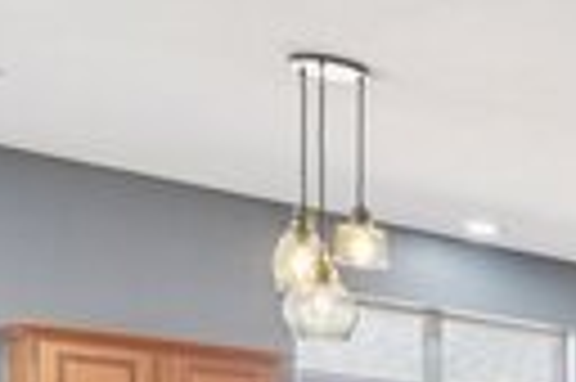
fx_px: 1318
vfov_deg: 15.2
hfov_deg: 14.5
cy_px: 586
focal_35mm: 82
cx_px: 1422
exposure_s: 1/8
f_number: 8
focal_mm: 16.5
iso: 400
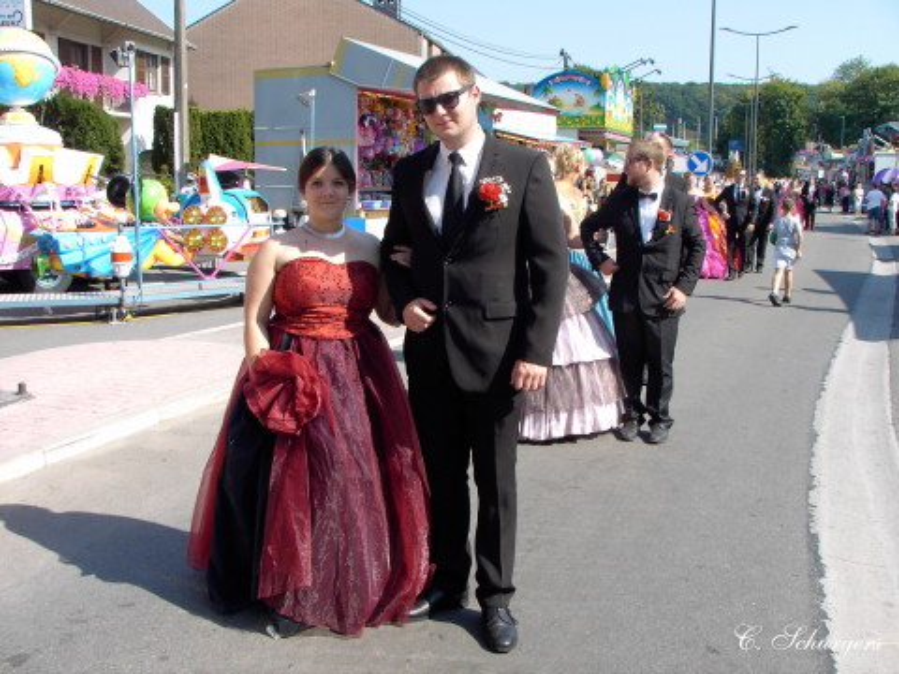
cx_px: 450
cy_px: 337
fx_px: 1039
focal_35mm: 40
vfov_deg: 36.0
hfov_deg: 46.8
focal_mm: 6.2
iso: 70
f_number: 4.5
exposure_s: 1/220
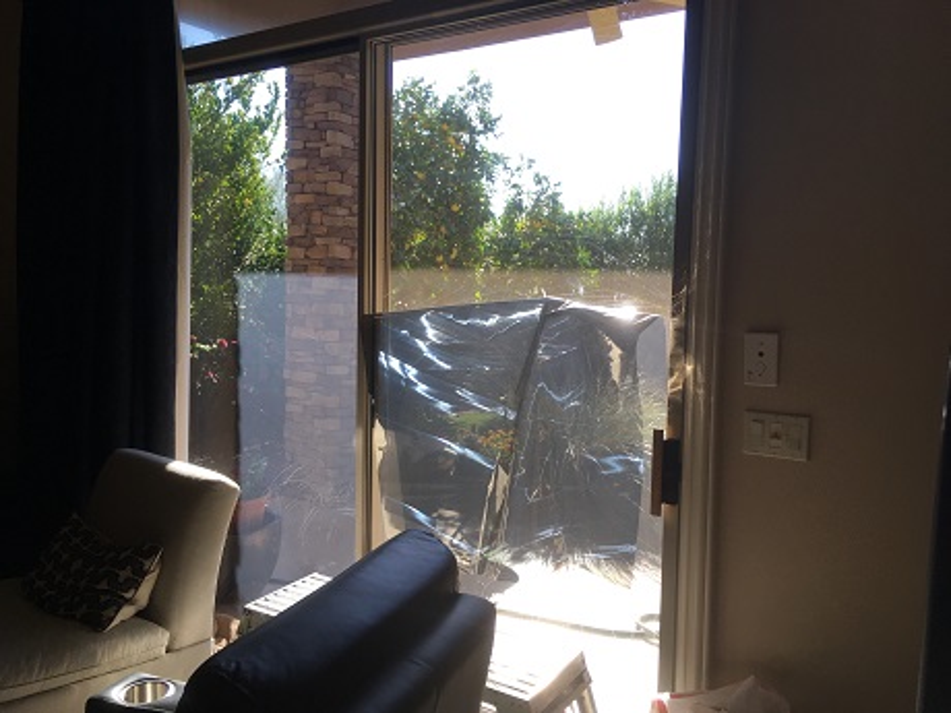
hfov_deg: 61.7
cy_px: 356
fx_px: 797
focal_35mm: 29
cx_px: 476
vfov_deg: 48.2
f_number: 2.2
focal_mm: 4.15
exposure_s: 1/120
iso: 32
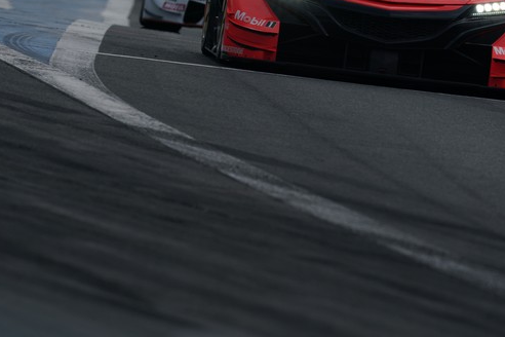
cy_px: 107
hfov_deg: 2.3
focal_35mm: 878
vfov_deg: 1.6
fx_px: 12315
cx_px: 212
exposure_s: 1/800
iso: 200
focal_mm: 600
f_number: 9
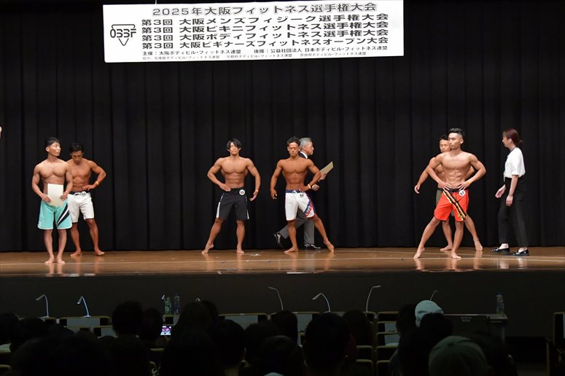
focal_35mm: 93
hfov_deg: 21.9
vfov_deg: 14.7
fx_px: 1459
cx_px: 282
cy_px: 188
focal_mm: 62
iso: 6400
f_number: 5.6
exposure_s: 1/400
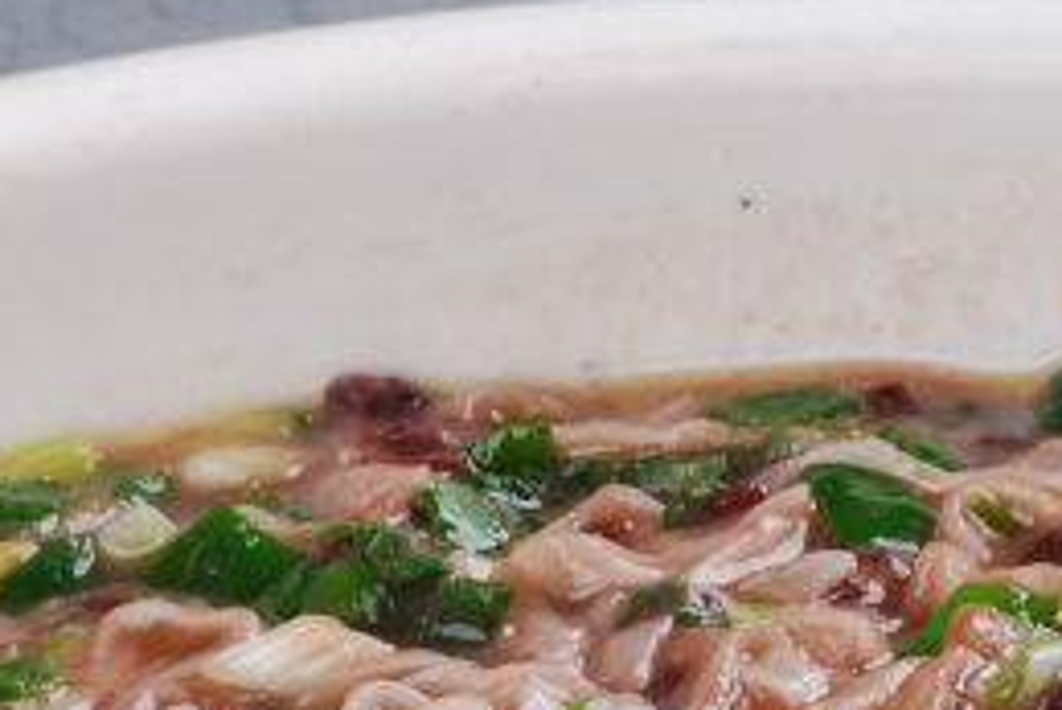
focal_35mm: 297
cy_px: 997
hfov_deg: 6.9
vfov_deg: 4.6
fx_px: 8766
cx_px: 443
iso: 100
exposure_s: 1/125
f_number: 14
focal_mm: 50
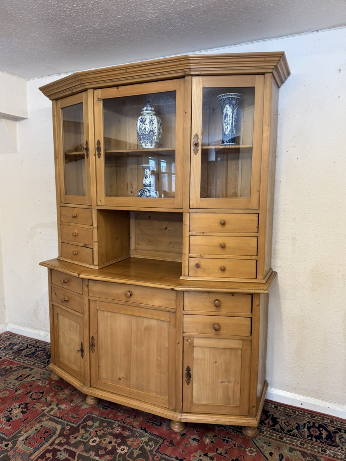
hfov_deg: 54.9
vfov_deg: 69.4
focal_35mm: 25
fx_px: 333
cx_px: 168
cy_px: 229
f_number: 1.78
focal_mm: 6.76
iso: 125
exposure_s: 1/50
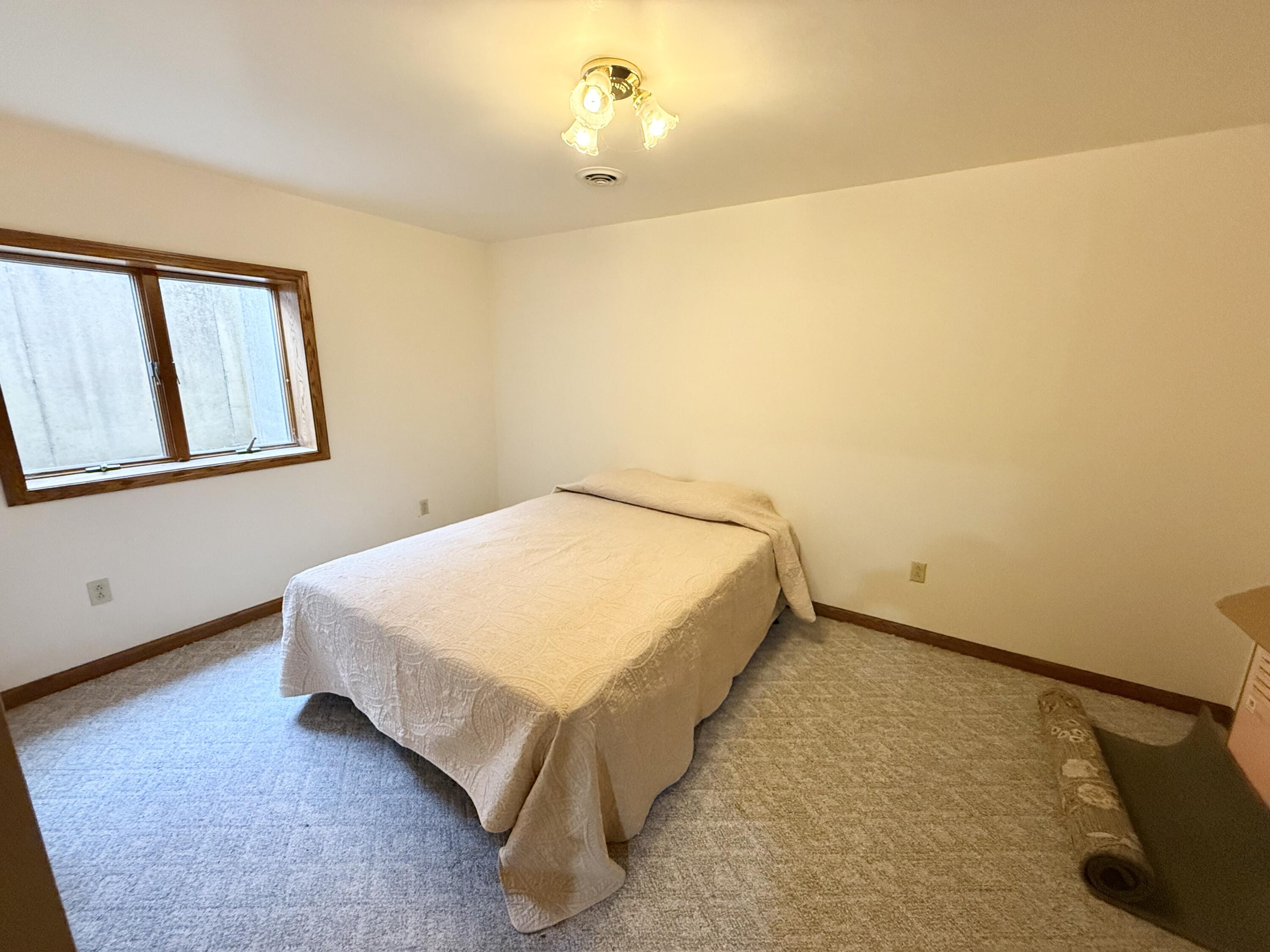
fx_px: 514
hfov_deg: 102.1
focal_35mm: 14
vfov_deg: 85.7
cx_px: 635
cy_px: 476
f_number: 2.2
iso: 500
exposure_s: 1/60
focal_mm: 2.22
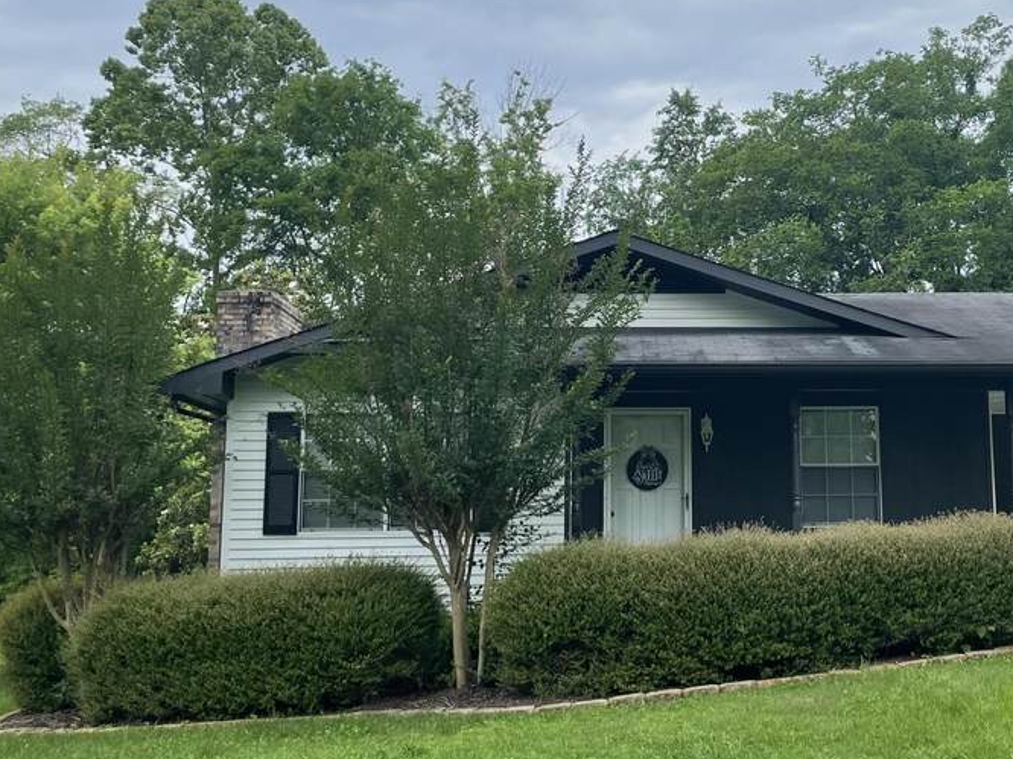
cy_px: 332
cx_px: 689
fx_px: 1463
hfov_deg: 37.7
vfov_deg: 29.1
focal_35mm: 50
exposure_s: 1/4000
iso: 32
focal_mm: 4.2
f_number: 1.6
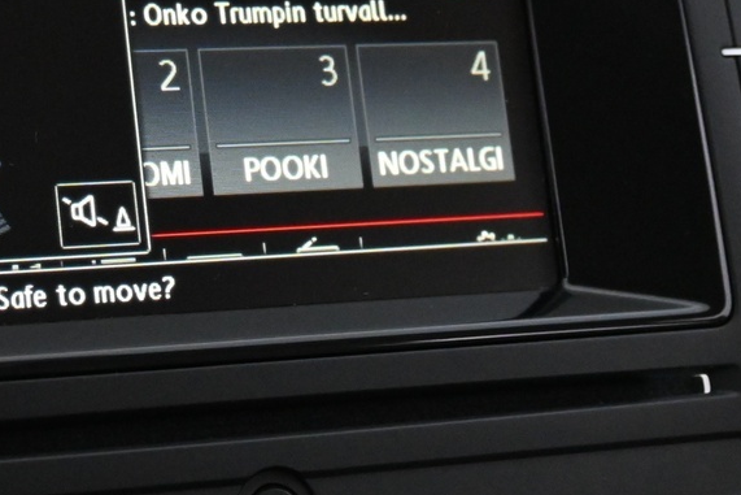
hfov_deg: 19.0
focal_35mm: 106
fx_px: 2191
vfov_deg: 12.8
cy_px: 125
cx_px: 167
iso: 4500
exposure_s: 1/40
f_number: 4.2
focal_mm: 25
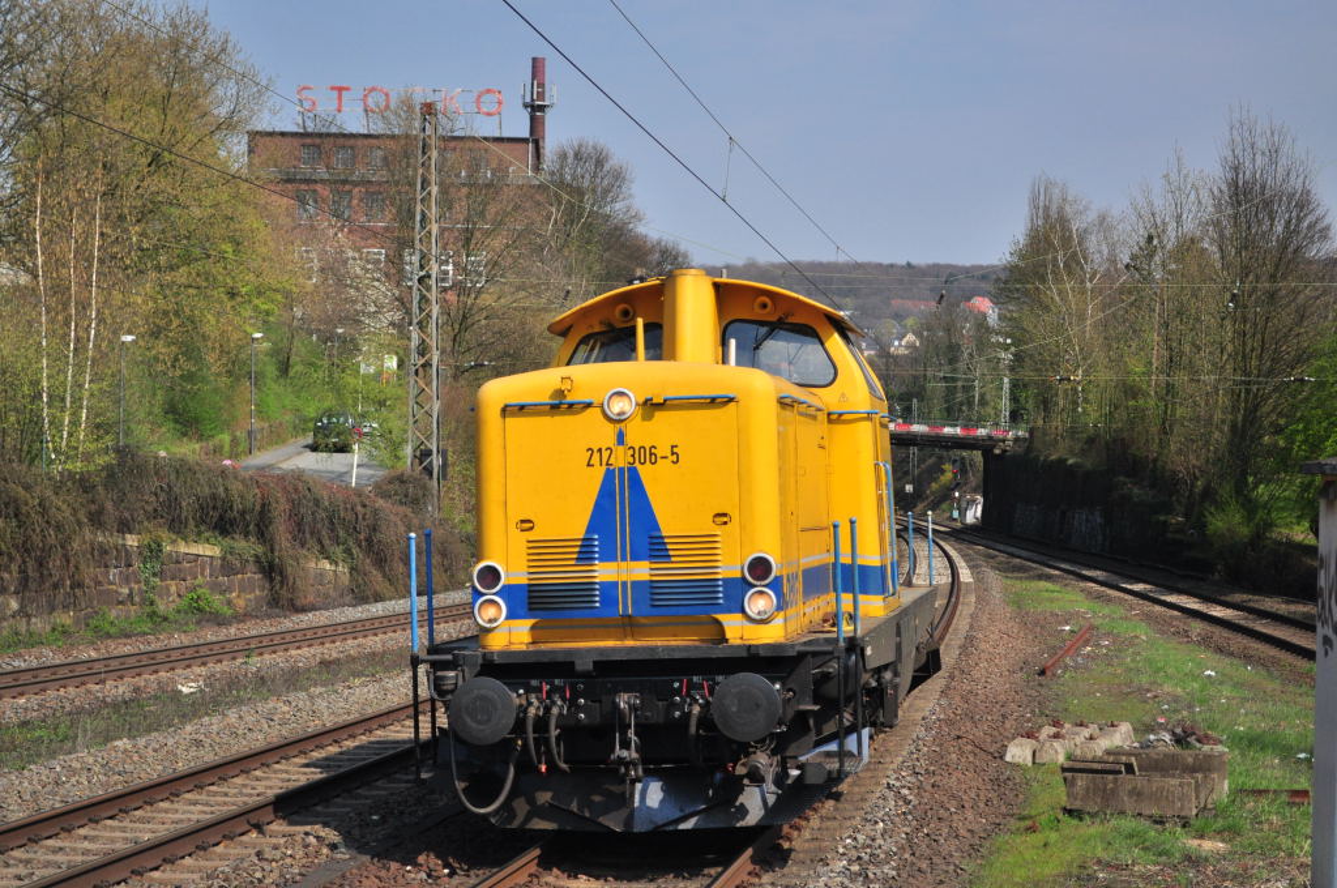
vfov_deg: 20.1
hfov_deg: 29.9
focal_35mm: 68
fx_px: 2504
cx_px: 668
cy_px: 444
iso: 500
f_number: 5.3
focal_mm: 45
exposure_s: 1/4000
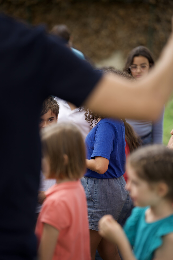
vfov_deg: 23.9
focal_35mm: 85
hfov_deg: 16.1
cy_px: 130
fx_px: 613
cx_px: 86
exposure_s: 1/1000
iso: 100
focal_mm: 85
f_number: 1.4
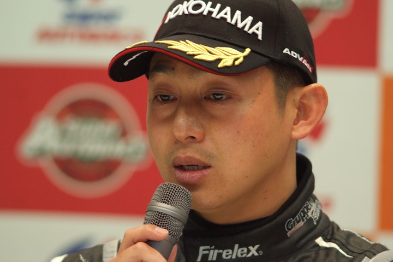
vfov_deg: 5.1
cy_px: 131
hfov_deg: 7.6
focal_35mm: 270
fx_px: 2947
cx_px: 196
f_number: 2.8
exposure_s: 1/125
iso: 1600
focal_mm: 180
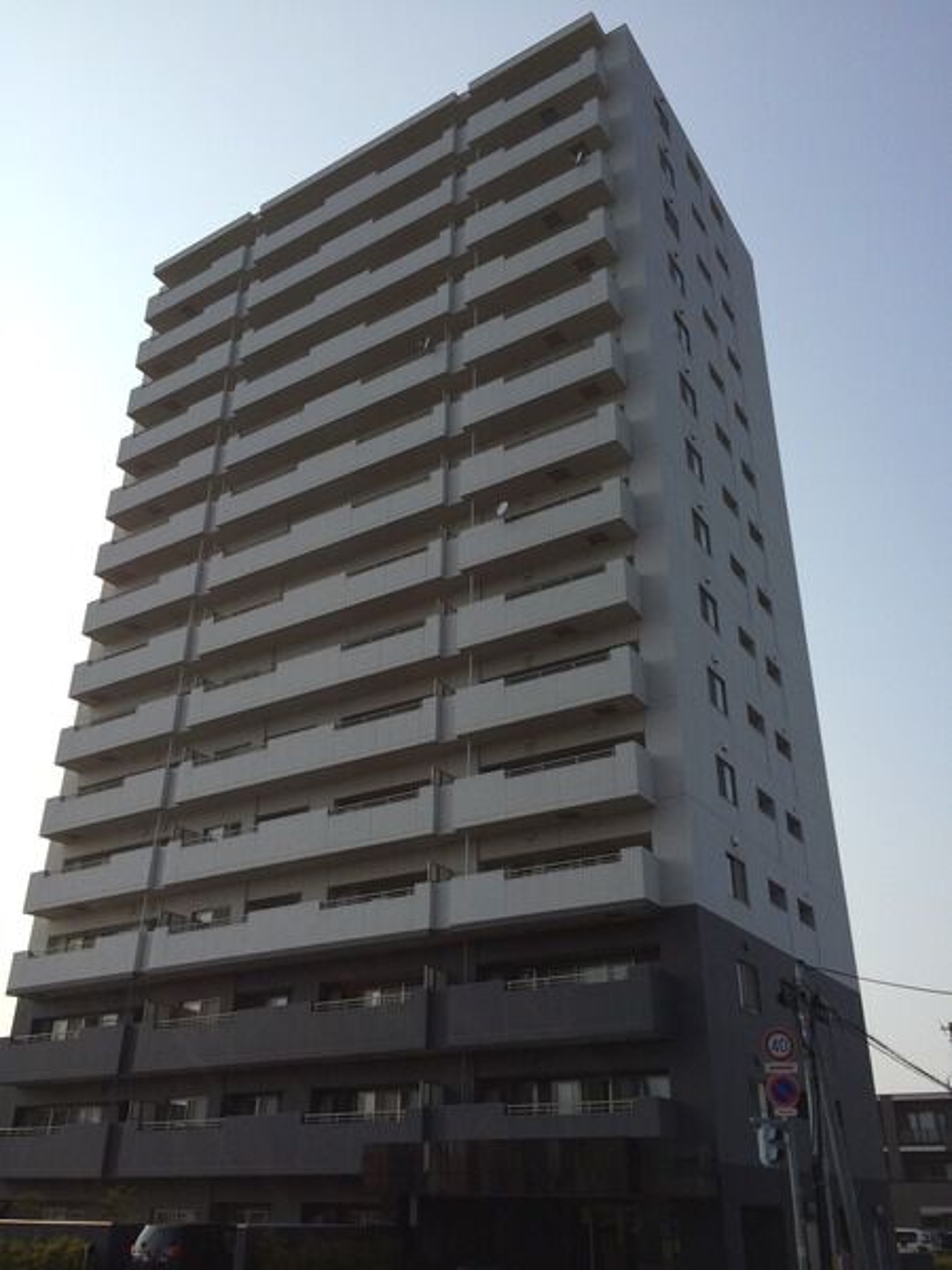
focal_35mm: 30
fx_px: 1100
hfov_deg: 46.8
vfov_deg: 60.0
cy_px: 635
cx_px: 476
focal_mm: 4.12
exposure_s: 1/2933
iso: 40
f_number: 2.2
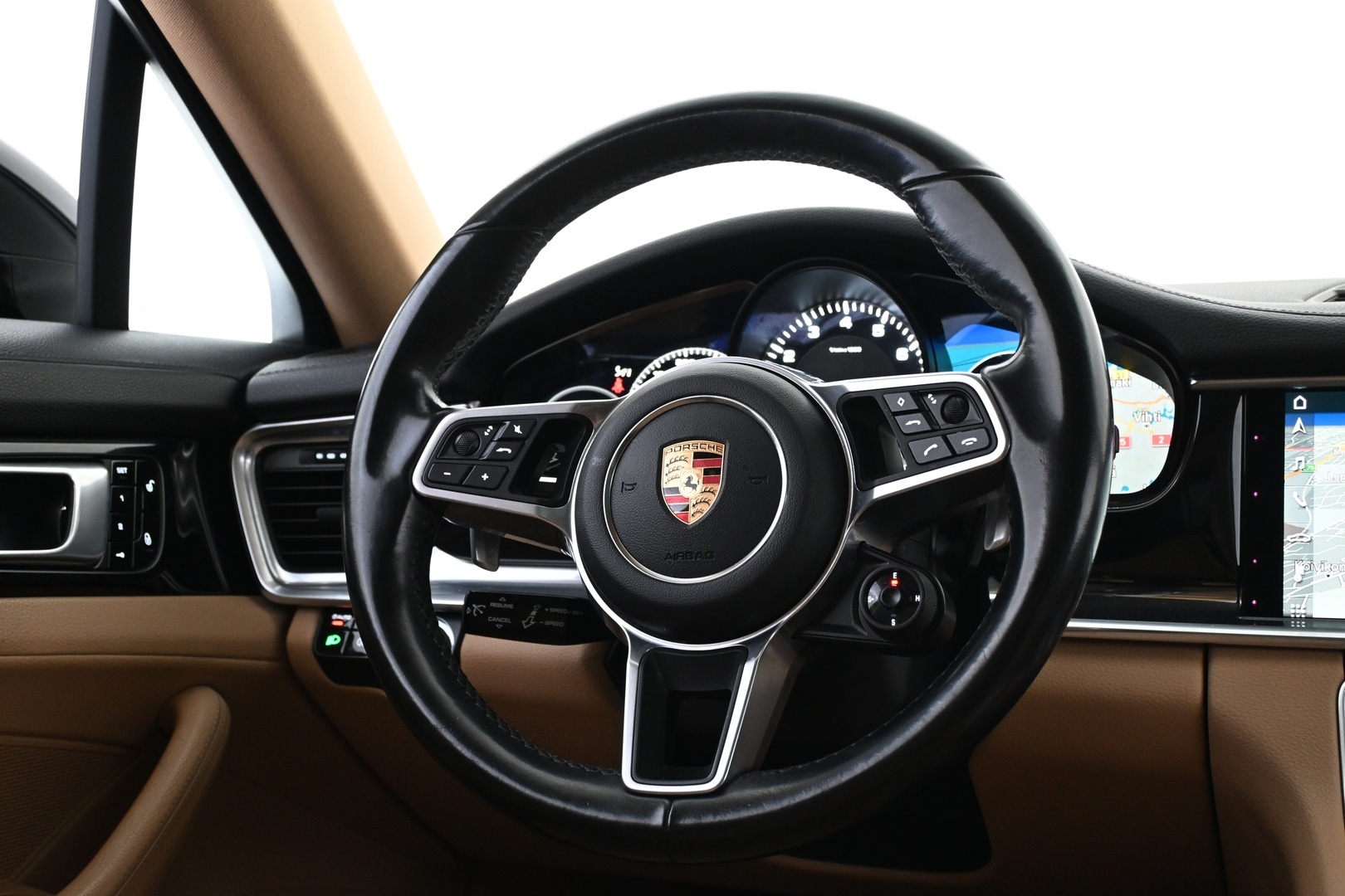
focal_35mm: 47
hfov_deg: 41.7
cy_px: 448
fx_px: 1765
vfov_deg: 28.5
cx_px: 672
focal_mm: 31.5
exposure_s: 1/15
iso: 1600
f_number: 5
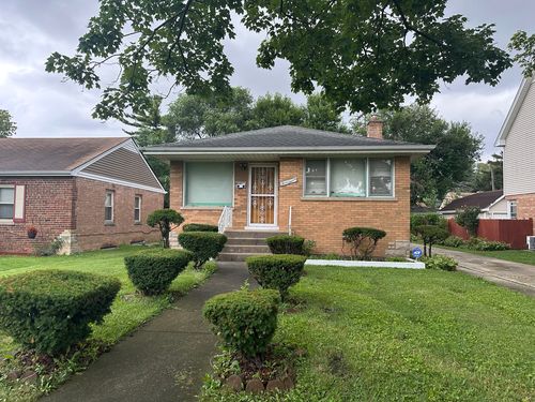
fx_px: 371
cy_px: 201
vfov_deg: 56.8
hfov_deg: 71.6
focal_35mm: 24
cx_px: 268
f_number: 1.78
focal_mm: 6.86
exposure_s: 1/121
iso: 100
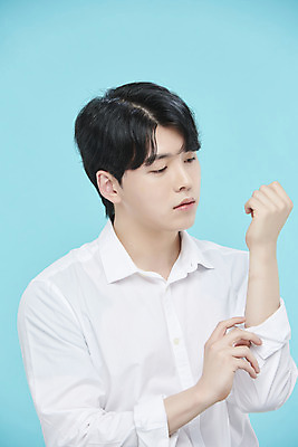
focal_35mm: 180
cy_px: 224
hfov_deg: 7.6
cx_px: 149
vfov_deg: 11.4
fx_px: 2233
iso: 64
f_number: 8
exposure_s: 1/125
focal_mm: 180
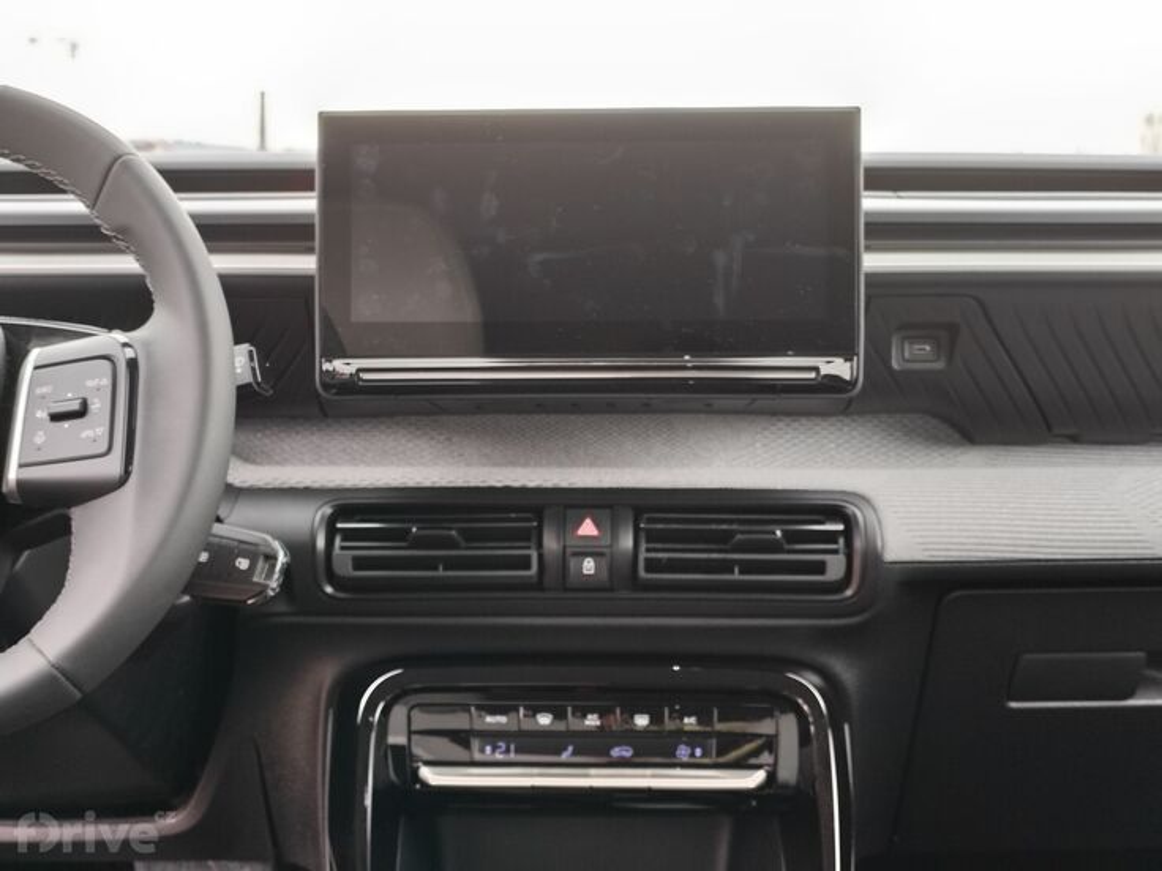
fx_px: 1813
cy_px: 436
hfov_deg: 35.5
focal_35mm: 54
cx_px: 581
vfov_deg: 27.0
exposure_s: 1/100
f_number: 1.9
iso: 320
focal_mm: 5.52
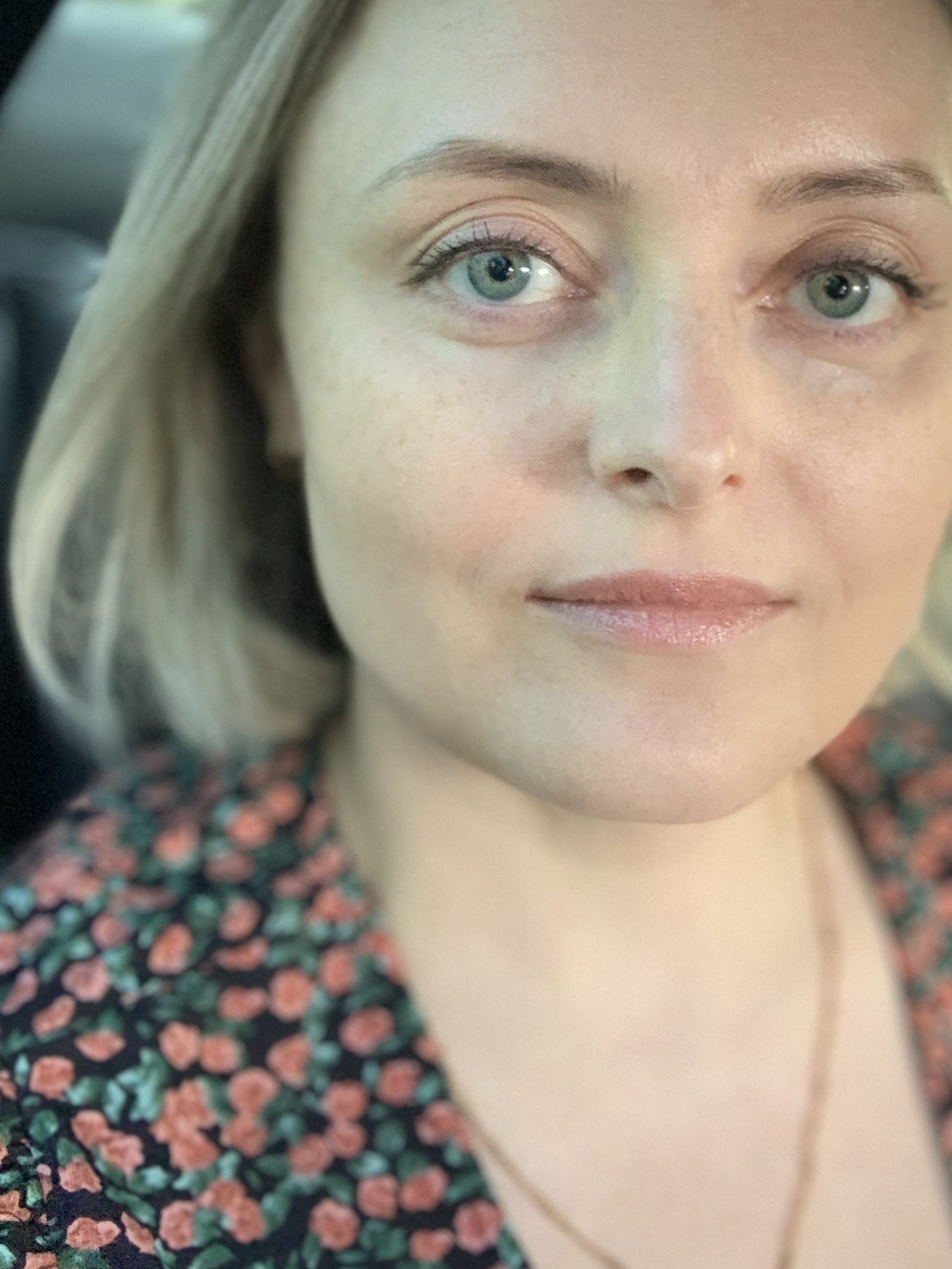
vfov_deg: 39.7
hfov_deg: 30.9
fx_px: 1723
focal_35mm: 47
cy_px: 374
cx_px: 520
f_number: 2.2
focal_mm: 2.87
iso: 320
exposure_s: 1/39
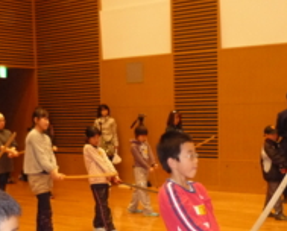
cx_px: 144
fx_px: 579
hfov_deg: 27.8
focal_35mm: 68
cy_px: 198
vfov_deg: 22.1
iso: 400
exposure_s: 1/30
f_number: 2.8
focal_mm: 5.5
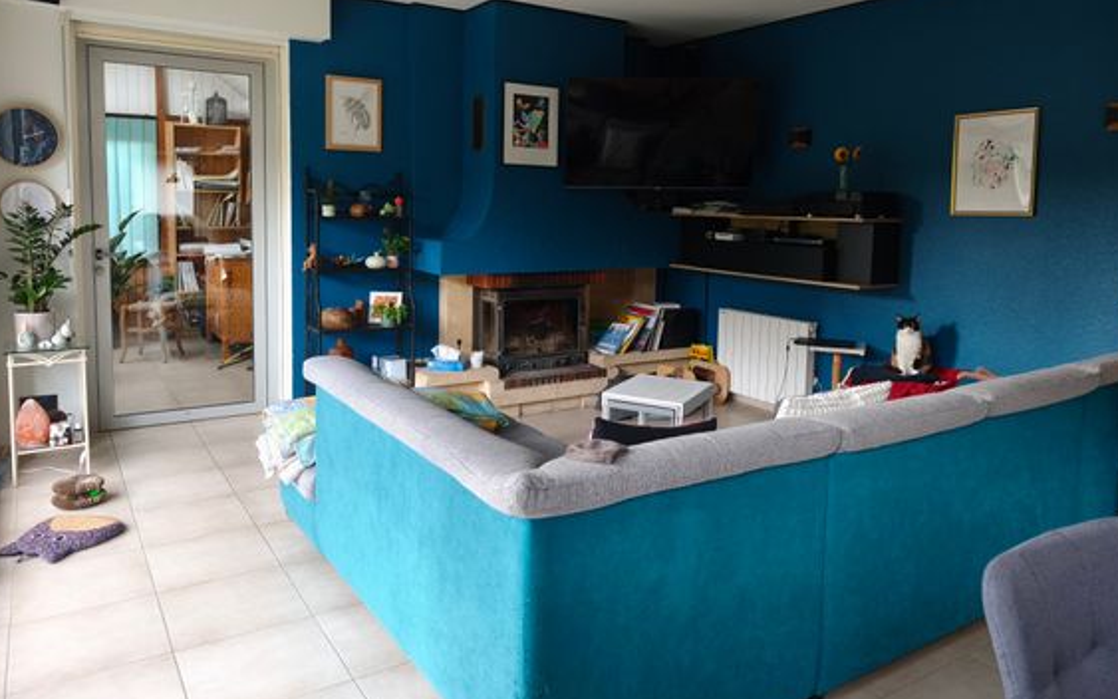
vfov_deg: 47.3
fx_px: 792
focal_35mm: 26
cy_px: 270
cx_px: 566
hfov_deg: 70.4
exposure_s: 1/50.1
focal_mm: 6.57
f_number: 1.6
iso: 400
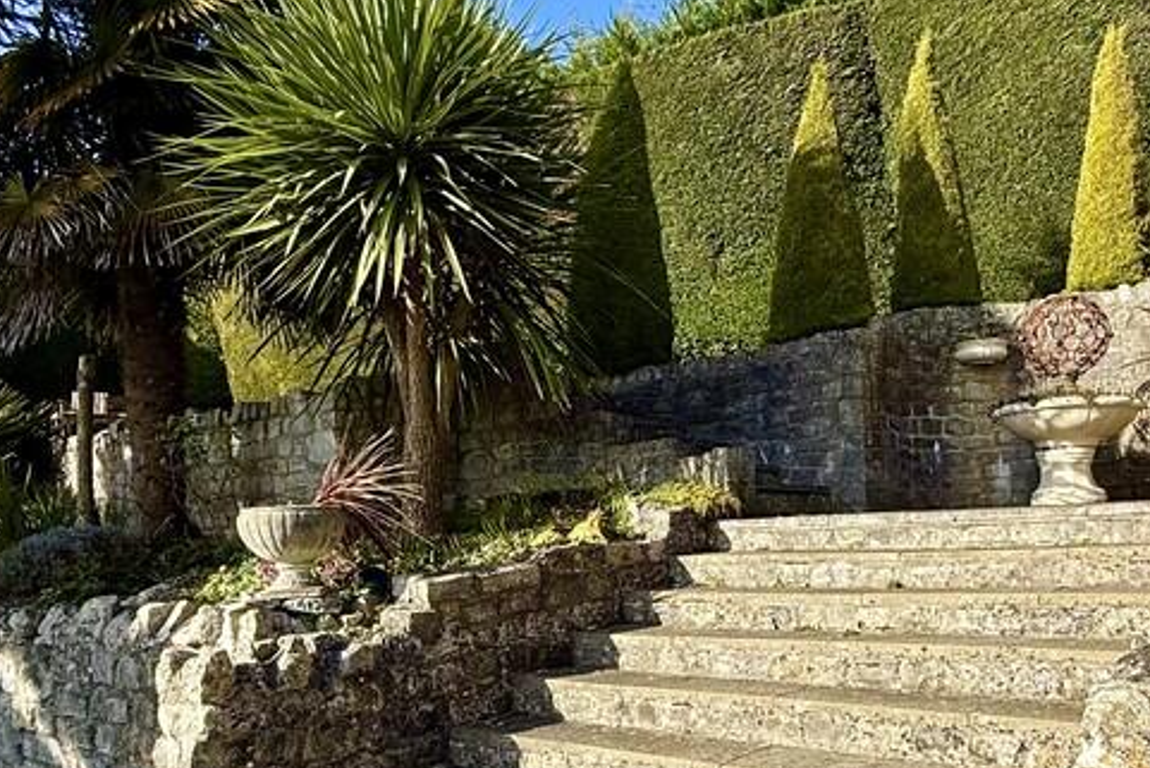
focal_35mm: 31
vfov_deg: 41.6
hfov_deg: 59.4
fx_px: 991
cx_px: 729
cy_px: 536
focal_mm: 2.22
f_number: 2.2
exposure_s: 1/1167
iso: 50
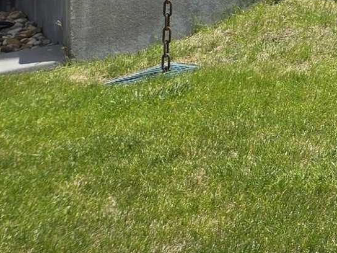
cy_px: -321
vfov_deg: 10.2
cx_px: 950
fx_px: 1266
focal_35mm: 130
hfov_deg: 11.0
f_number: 1.8
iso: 25
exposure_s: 1/1659
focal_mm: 5.4
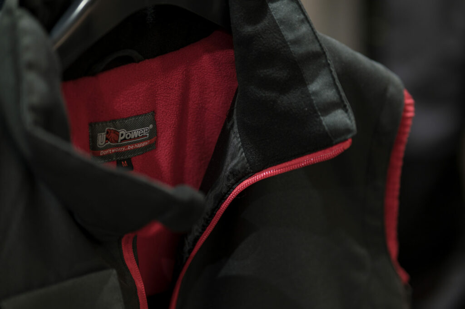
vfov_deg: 16.0
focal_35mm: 85
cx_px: 232
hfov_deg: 23.9
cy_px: 154
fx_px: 1097
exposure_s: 1/125
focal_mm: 85
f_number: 1.8
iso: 400
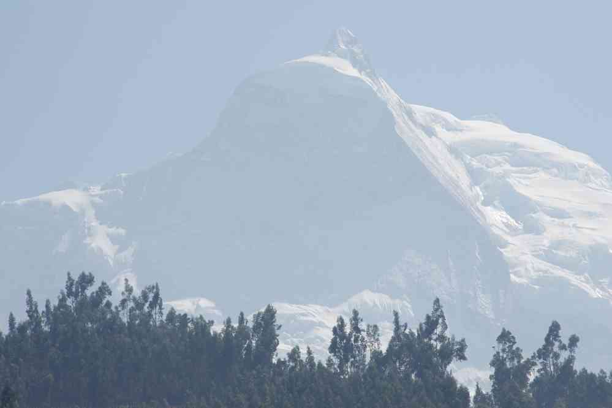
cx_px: 306
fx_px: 5355
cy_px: 204
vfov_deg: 4.4
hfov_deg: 6.5
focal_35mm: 315
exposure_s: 1/250
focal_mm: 210
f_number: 10
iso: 200
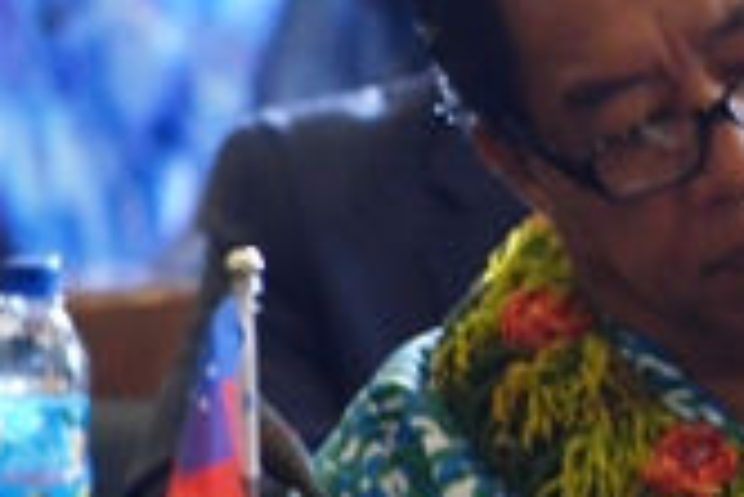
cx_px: 914
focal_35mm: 1054
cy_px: 374
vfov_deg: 1.3
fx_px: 21801
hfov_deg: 2.0
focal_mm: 260
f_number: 5.6
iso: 3200
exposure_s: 1/60
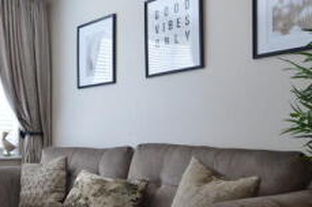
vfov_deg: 30.9
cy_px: 133
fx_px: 372
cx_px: 18
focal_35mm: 43
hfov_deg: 41.1
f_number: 3.5
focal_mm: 10
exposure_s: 1/10
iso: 200
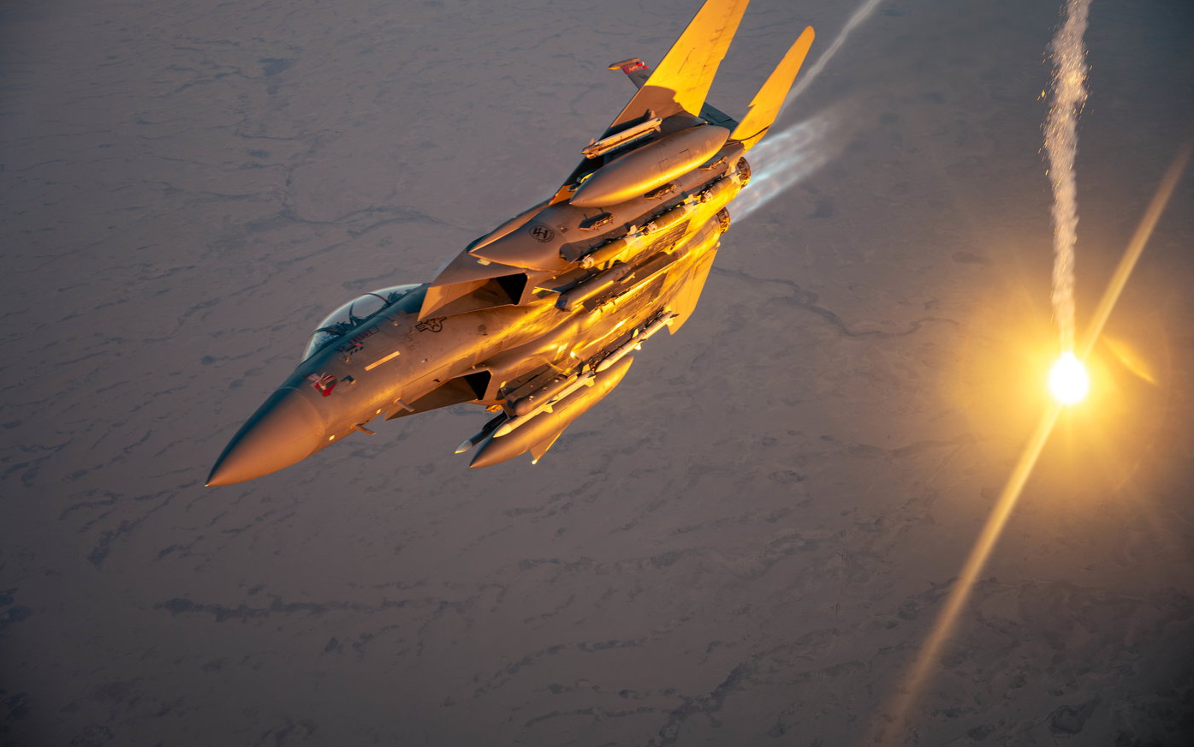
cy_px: 363
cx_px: 598
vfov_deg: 27.4
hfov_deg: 42.6
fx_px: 1529
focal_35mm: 47
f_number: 2.8
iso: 500
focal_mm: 46
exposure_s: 1/400
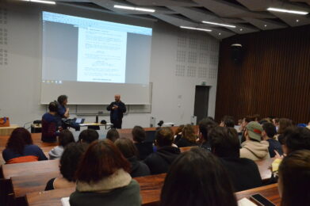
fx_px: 284
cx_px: 155
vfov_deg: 39.9
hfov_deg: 57.3
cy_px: 103
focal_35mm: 33
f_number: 7.1
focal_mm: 22
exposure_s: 1/200
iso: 6400
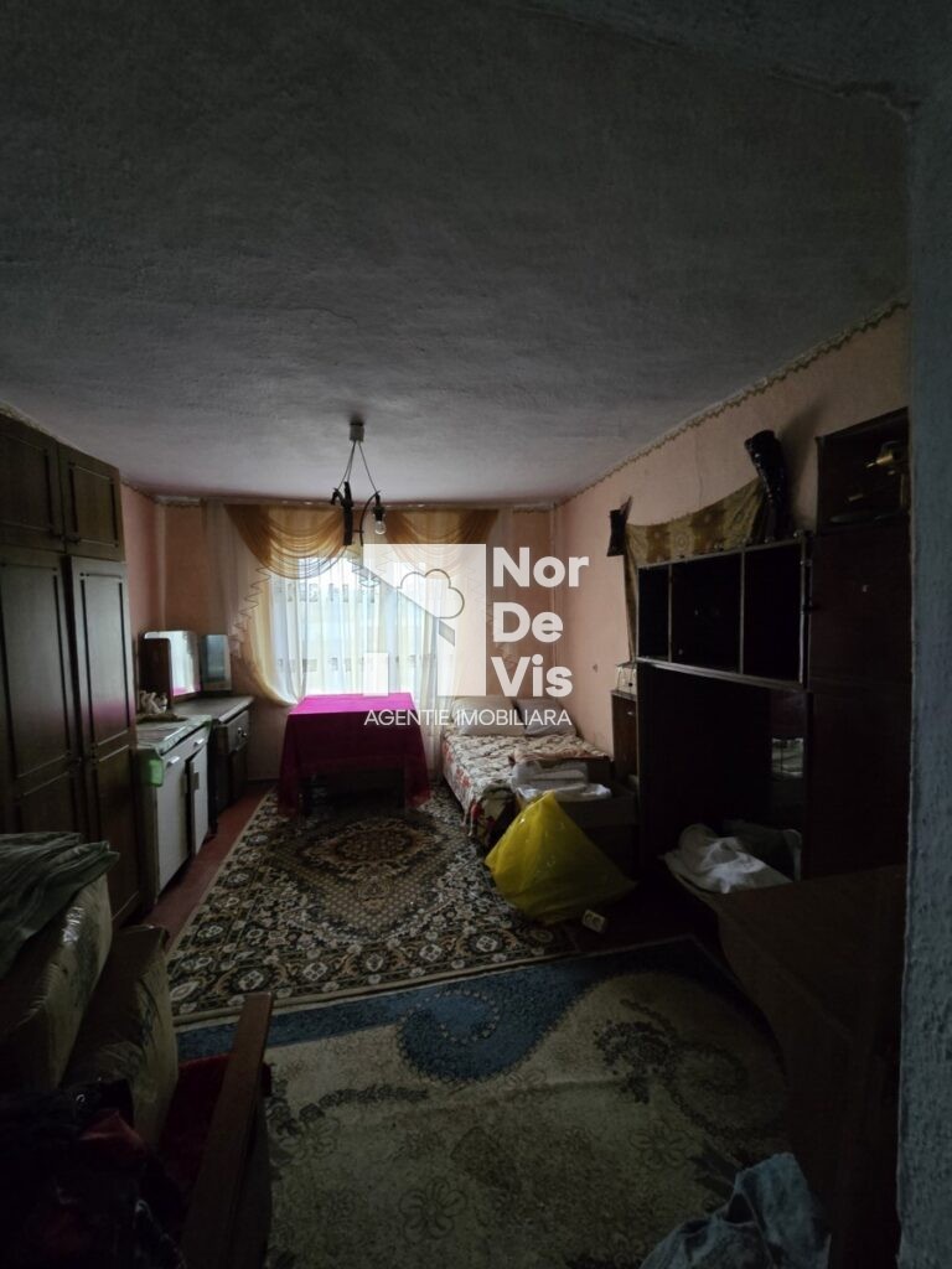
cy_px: 634
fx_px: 477
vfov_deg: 106.2
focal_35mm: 13
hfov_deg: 89.9
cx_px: 476
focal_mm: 2.2
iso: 1250
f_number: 2.2
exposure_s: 1/33.3
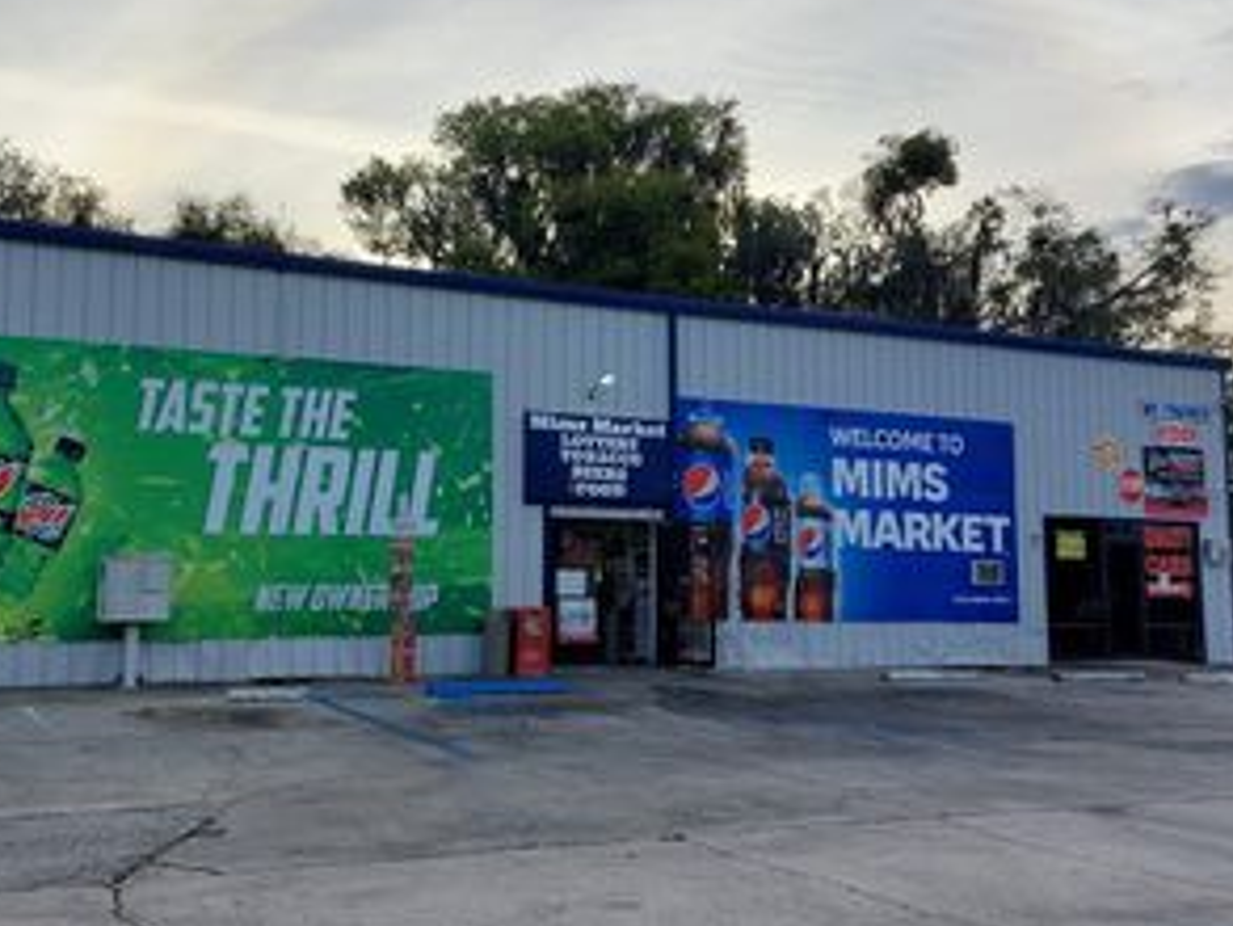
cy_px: 452
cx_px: 513
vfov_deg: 35.2
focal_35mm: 41
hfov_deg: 45.6
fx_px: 1461
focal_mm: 5.23
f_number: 1.8
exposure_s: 1/391
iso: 25
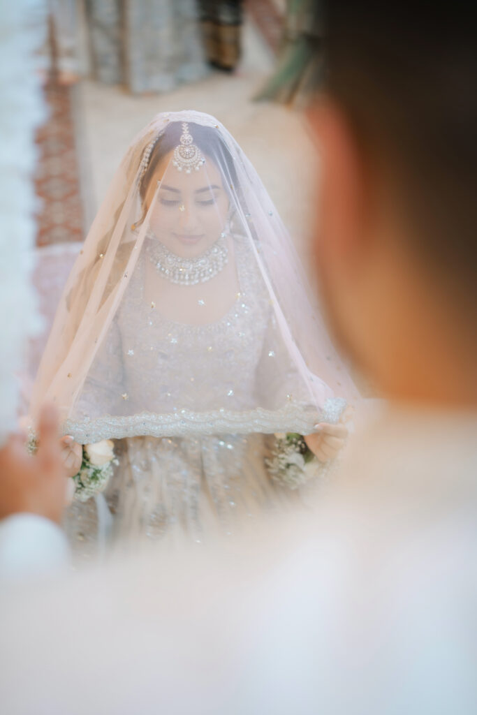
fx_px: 993
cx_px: 238
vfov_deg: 39.6
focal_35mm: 50
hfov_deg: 27.0
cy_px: 358
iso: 320
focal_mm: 50
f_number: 1.4
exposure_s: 1/200
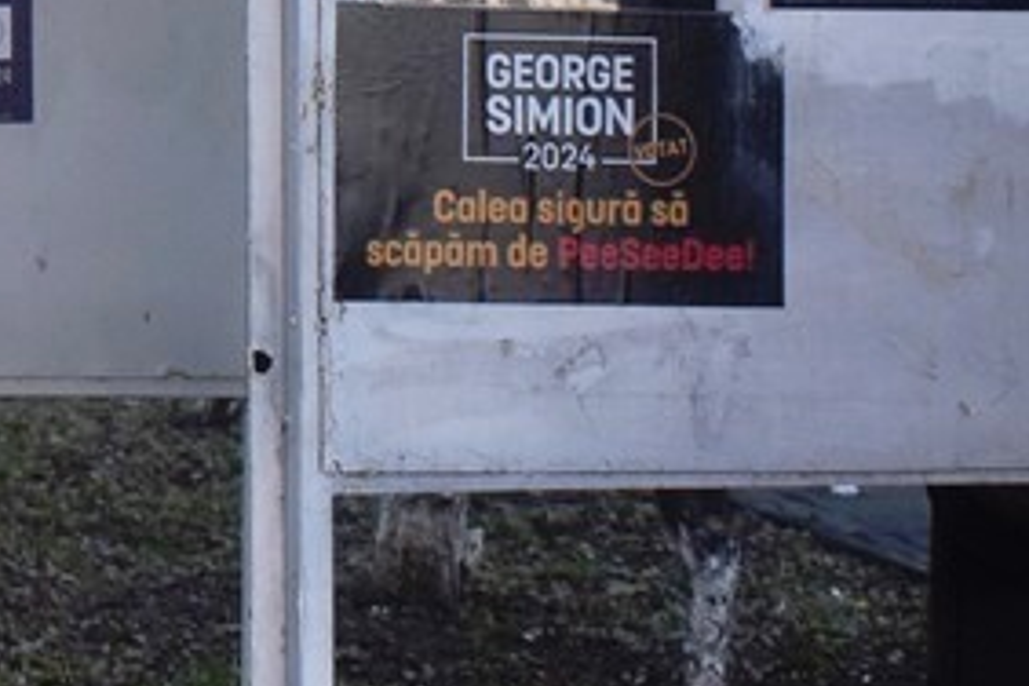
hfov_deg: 13.2
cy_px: -339
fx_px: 4201
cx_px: -533
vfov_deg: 9.1
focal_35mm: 147
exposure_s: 1/250
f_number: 7.1
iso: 200
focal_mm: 18
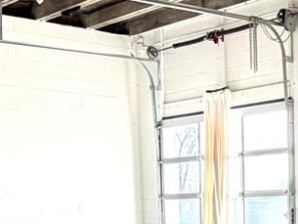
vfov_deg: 14.8
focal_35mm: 94
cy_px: 314
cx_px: 351
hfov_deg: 19.7
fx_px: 810
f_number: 2.2
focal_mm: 2.22
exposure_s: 1/121
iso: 160
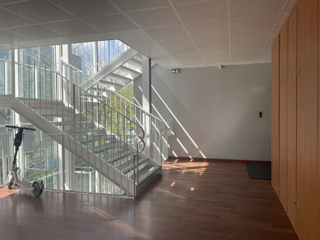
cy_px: 120
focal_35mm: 26
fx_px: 240
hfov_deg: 67.3
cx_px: 160
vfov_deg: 53.1
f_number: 1.6
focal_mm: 4.2
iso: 32
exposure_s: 1/619
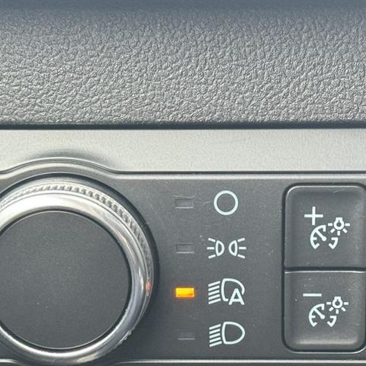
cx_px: 182
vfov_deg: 15.3
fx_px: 1352
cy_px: 278
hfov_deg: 15.4
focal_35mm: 113
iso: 250
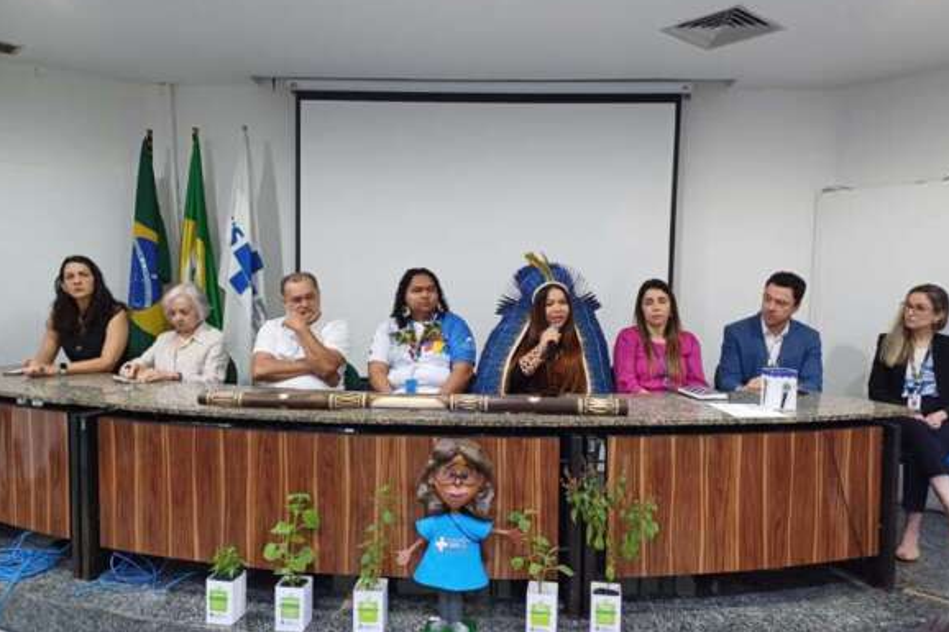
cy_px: 322
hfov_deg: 67.4
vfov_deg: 47.9
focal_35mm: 27
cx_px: 488
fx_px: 712
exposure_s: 1/24
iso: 500
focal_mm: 4.65
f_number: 1.8
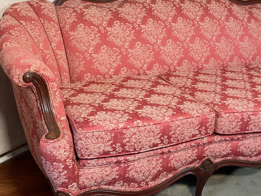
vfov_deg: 30.3
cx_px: 173
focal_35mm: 48
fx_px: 362
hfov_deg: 39.2
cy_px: 107
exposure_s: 1/60
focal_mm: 3
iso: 125
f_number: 1.8
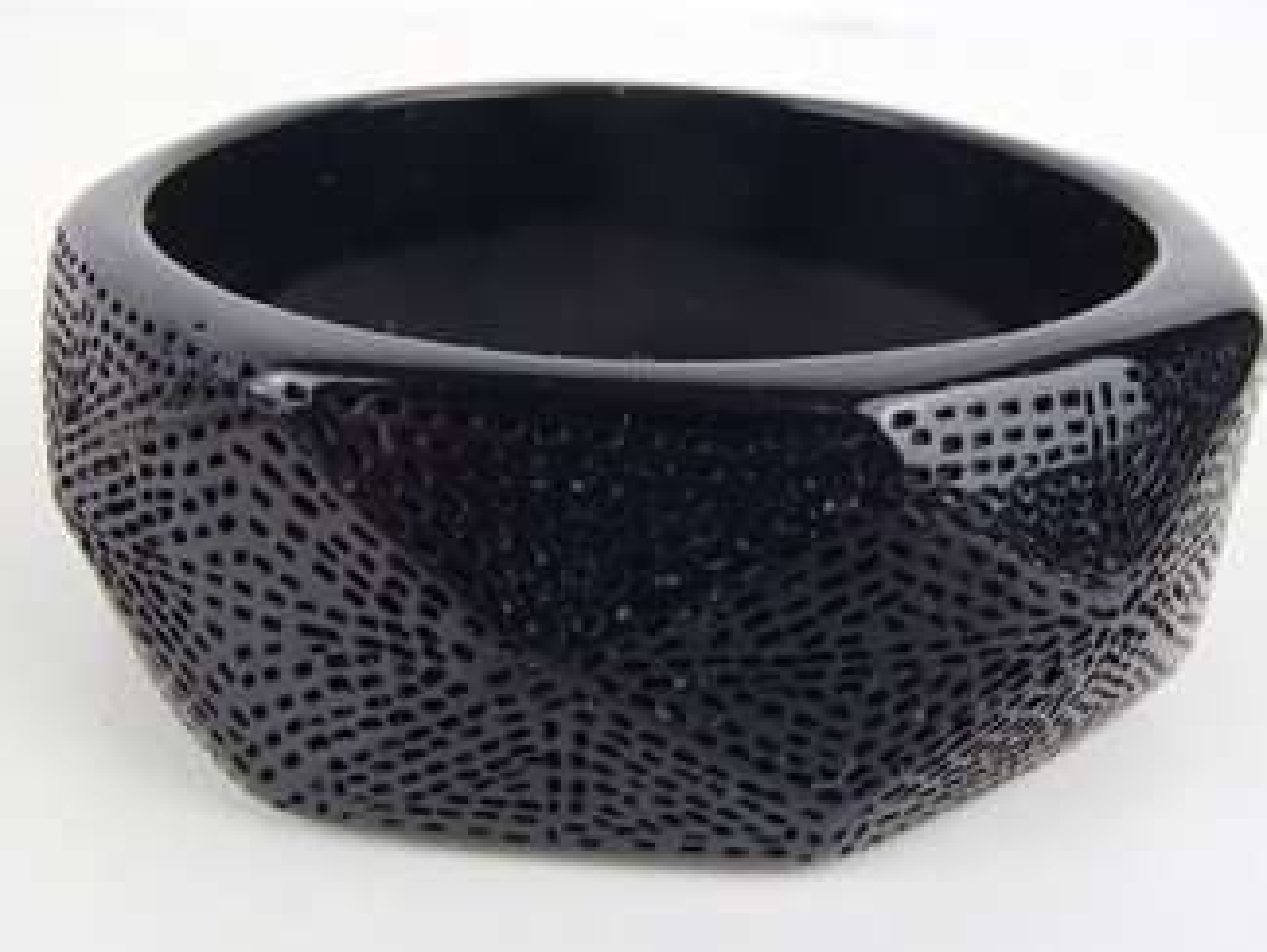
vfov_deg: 36.8
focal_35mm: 39
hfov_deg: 47.8
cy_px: 478
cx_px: 637
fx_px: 1428
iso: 800
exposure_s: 1/125
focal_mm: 6.64
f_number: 4.7
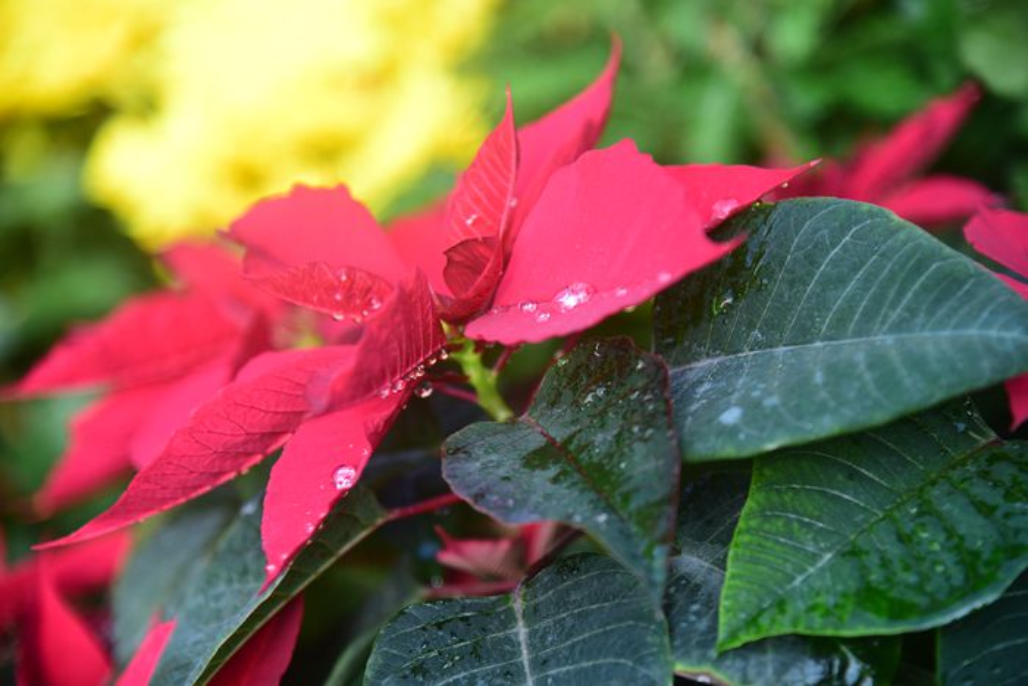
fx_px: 3427
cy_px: 343
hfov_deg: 17.1
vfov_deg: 11.4
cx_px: 514
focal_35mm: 120
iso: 800
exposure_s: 1/800
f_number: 4
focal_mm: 120
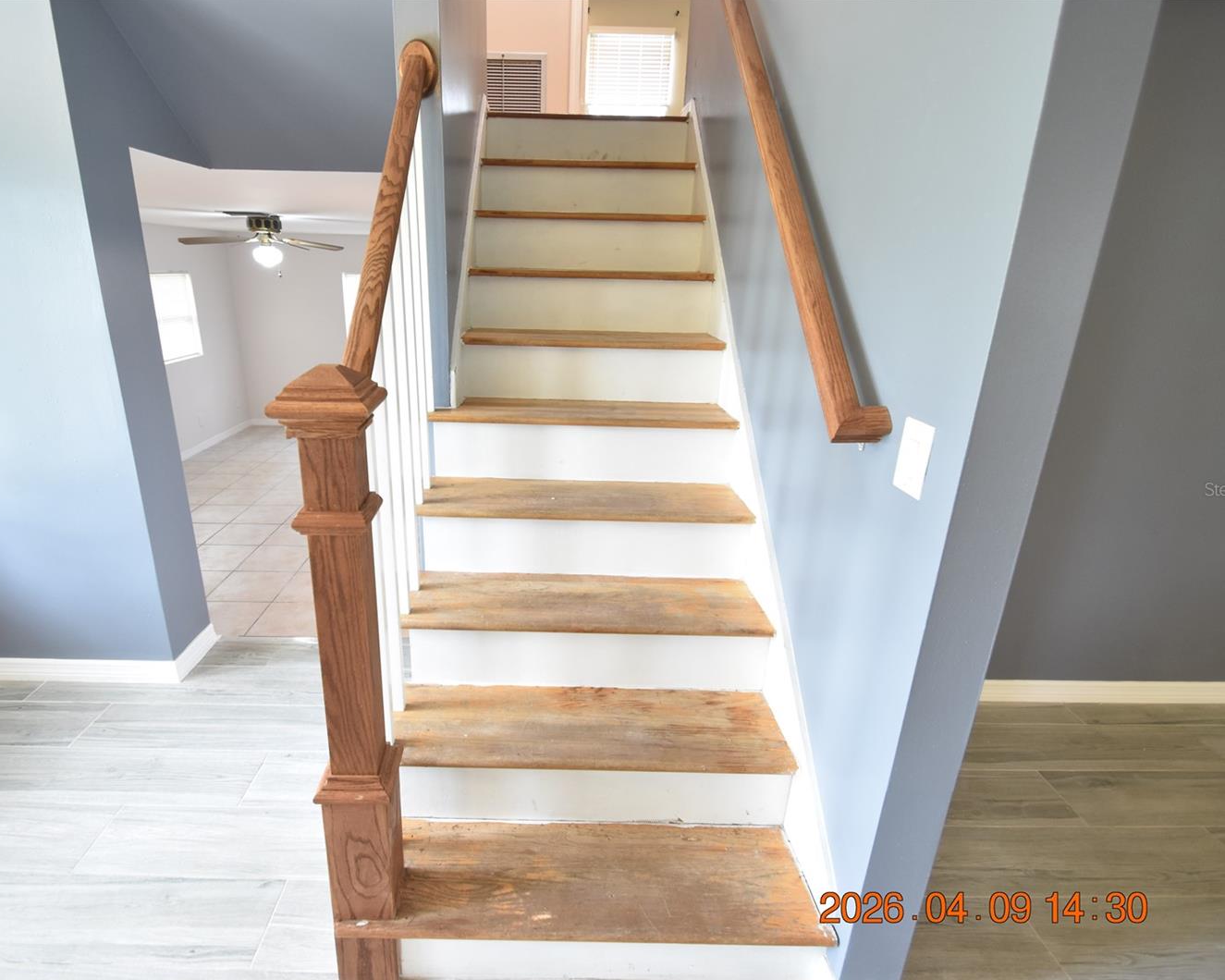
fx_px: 616
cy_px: 489
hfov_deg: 89.3
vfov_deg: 77.0
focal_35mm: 17
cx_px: 547
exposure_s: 1/30
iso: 800
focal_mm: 10
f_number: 3.5
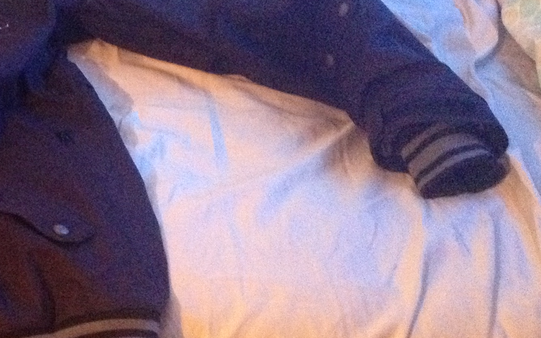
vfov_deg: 14.4
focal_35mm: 91
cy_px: 189
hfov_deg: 21.2
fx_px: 1342
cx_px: -111
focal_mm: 4.28
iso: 800
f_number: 2.4
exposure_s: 1/15
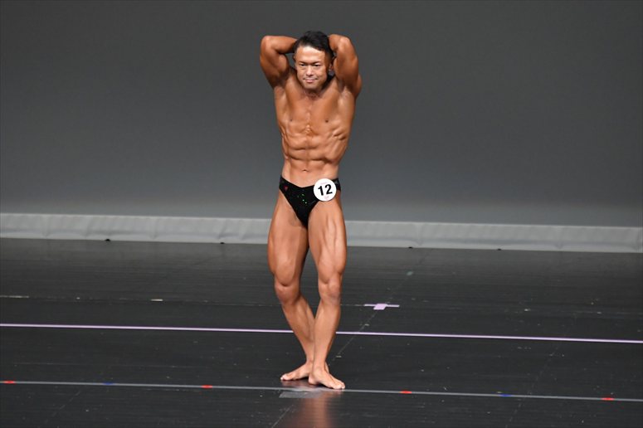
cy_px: 214
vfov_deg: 3.7
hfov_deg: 5.5
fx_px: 6695
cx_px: 322
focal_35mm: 375
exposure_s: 1/400
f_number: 5.6
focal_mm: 250
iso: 4000
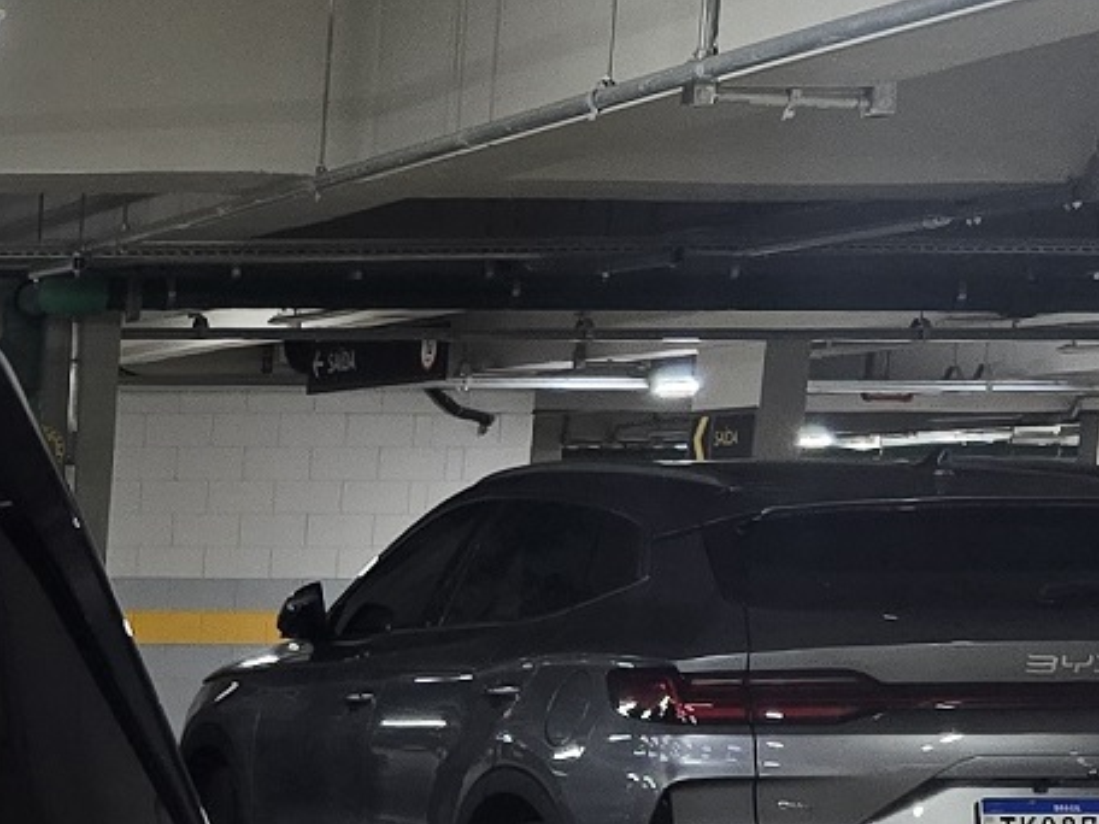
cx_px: -1130
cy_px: 1149
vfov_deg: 11.8
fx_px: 3842
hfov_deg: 13.7
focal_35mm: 121
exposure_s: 1/60
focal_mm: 6.3
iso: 500
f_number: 1.7
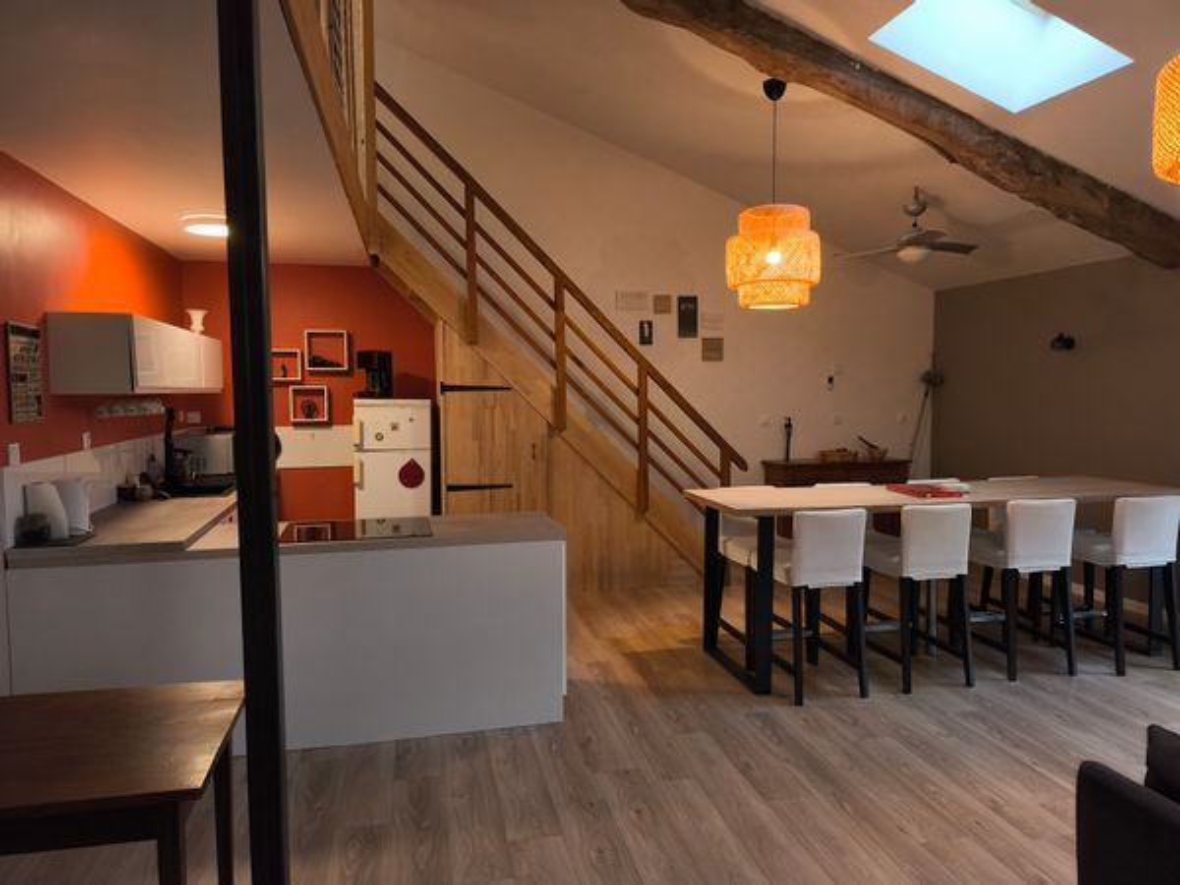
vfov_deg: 58.9
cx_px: 590
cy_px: 442
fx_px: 784
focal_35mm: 23
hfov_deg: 73.9
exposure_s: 1/100
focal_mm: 6.57
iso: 250
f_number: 1.6
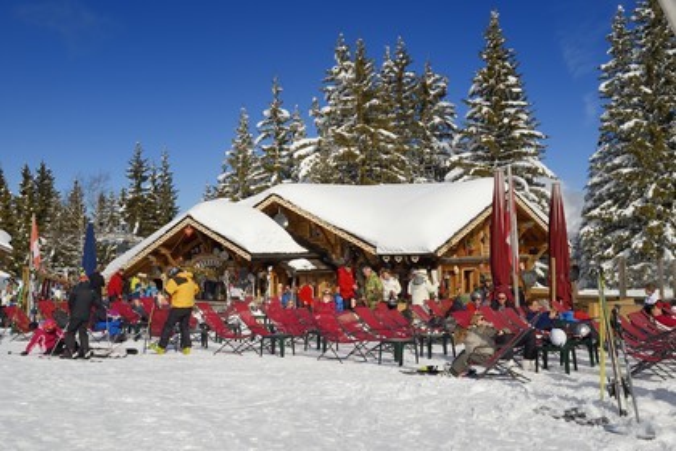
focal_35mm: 38
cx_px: 338
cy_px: 226
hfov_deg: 50.7
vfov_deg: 35.1
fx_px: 713
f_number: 18
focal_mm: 38
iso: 200
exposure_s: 1/320
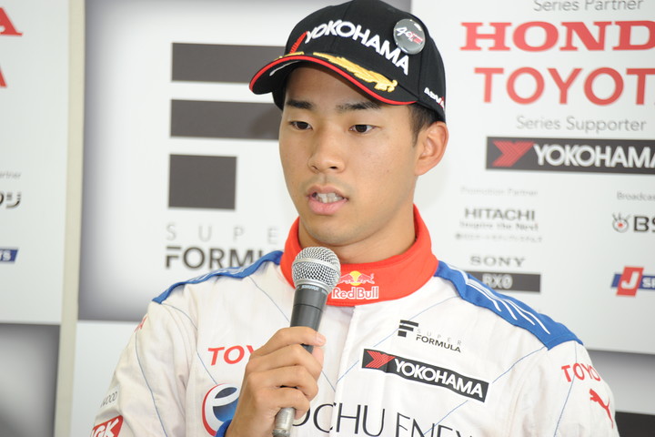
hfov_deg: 10.3
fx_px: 3639
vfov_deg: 6.9
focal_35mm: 200
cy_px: 218
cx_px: 328
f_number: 5.6
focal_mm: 200
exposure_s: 1/60
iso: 800
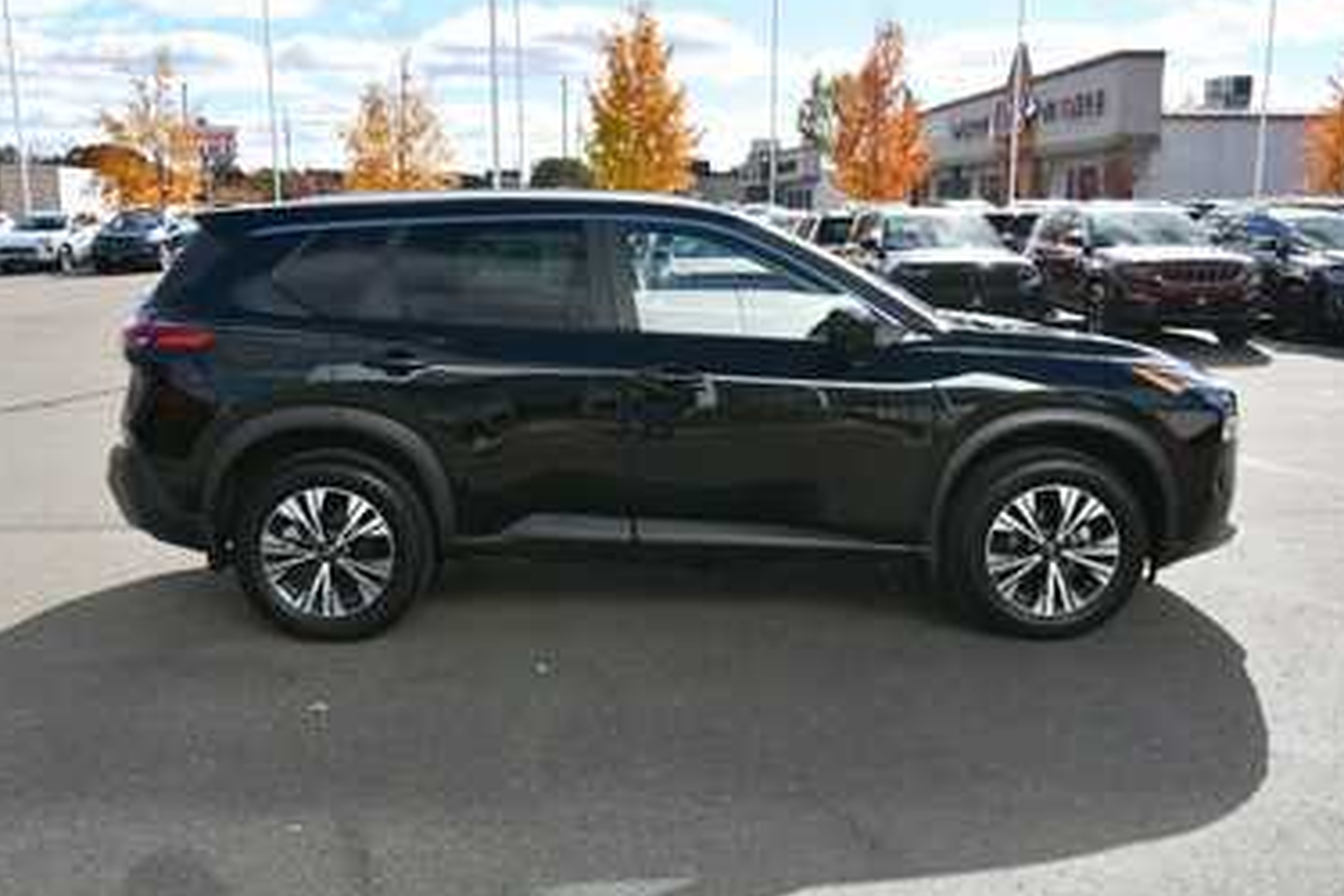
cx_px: 645
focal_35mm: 32
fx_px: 1195
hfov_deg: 58.7
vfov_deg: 41.1
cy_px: 439
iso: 125
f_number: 8
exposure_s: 1/250
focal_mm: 20
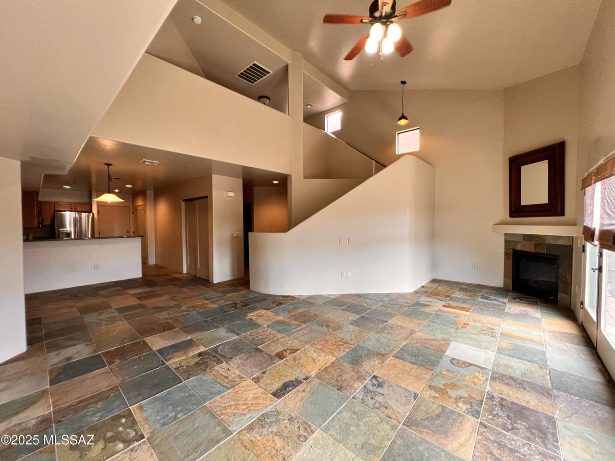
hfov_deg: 106.2
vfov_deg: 89.9
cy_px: 230
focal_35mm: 13
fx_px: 231
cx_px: 308
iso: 250
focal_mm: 1.57
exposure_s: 1/120
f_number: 1.8
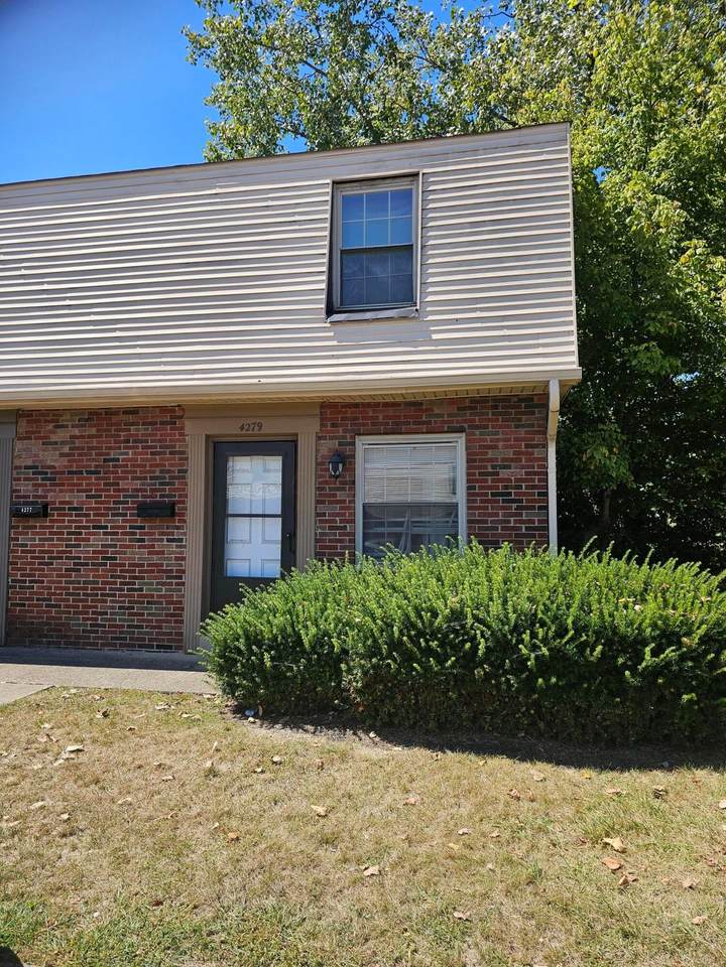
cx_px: 363
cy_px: 484
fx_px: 643
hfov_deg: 58.9
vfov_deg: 73.9
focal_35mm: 23
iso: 10
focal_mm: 6.3
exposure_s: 1/501
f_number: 1.7
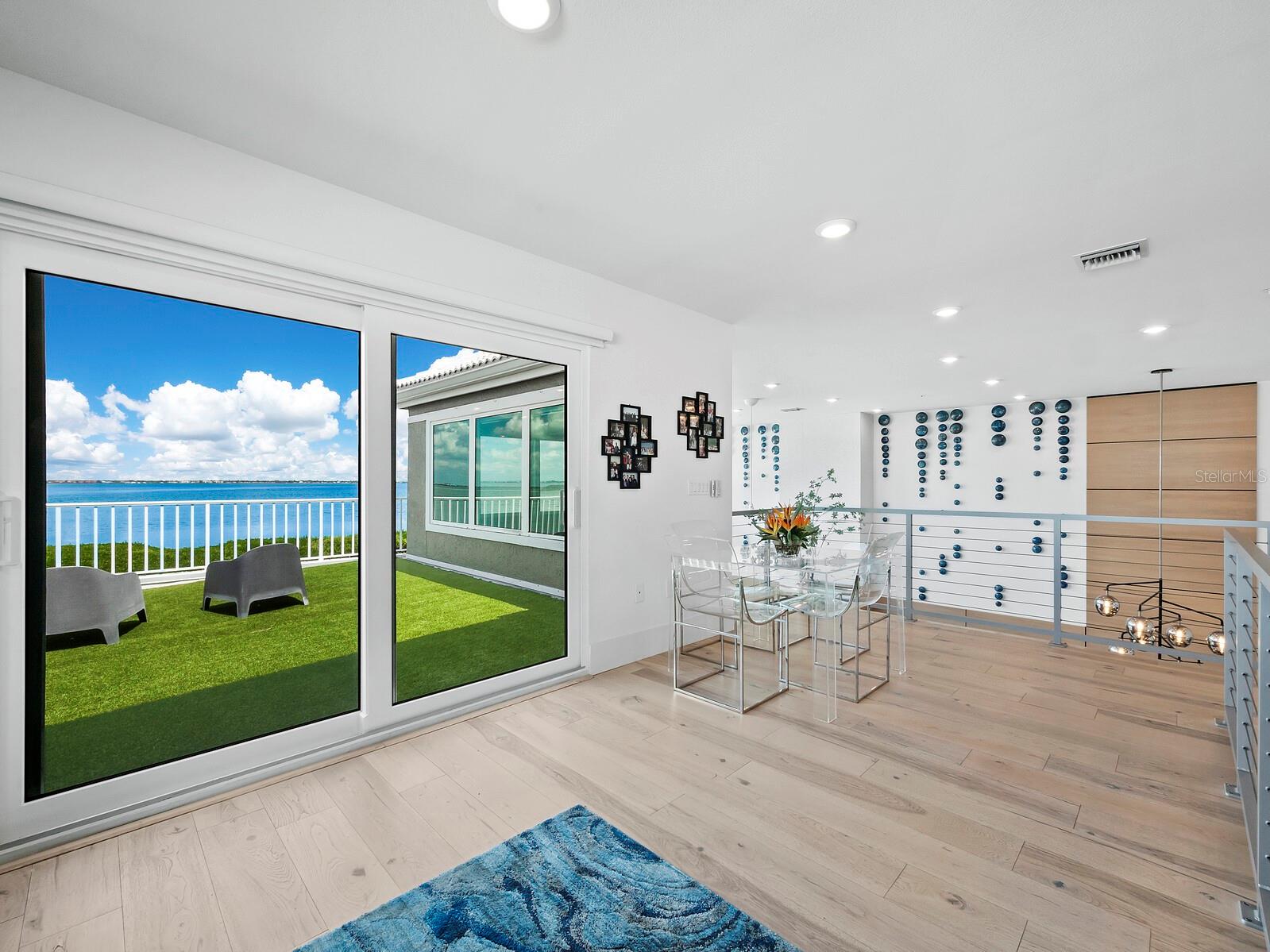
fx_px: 514
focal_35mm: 14
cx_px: 635
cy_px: 476
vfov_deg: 85.7
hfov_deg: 102.1
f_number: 11
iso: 400
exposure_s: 1/15
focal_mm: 7
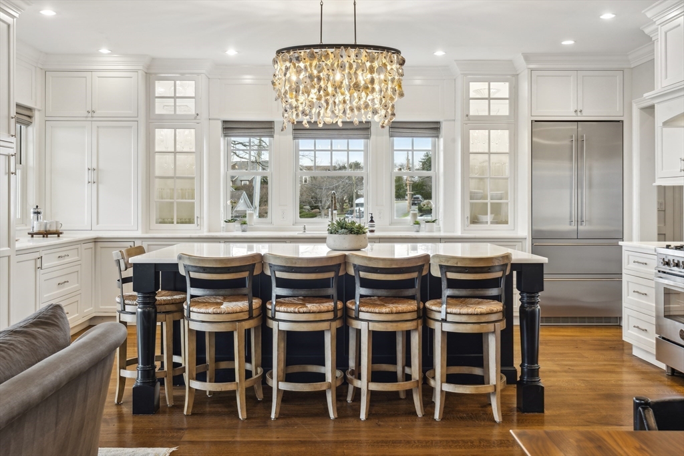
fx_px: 665
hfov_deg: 54.4
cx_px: 342
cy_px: 228
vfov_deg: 37.9
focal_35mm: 35
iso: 320
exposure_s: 1/5
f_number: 10
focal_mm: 35
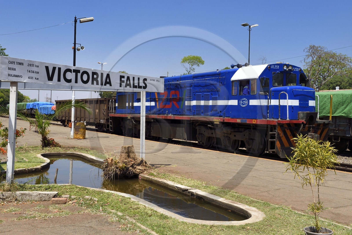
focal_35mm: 38
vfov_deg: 35.0
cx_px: 176
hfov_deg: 50.7
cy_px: 118
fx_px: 371
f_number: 18
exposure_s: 1/250
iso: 400
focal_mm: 38
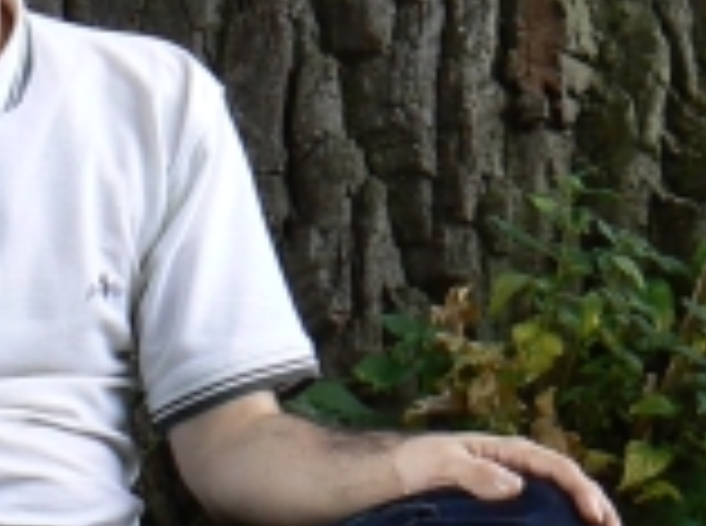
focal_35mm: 115
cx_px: 67
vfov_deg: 12.8
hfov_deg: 16.9
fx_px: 2340
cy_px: 263
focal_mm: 6
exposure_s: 1/50
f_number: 4
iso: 100
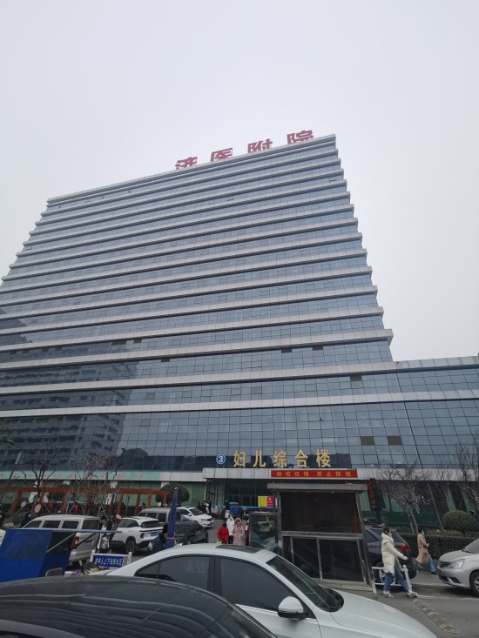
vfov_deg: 91.0
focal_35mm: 17
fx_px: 314
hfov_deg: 74.7
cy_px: 319
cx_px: 240
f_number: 2.2
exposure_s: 1/868
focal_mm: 2.26
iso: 50
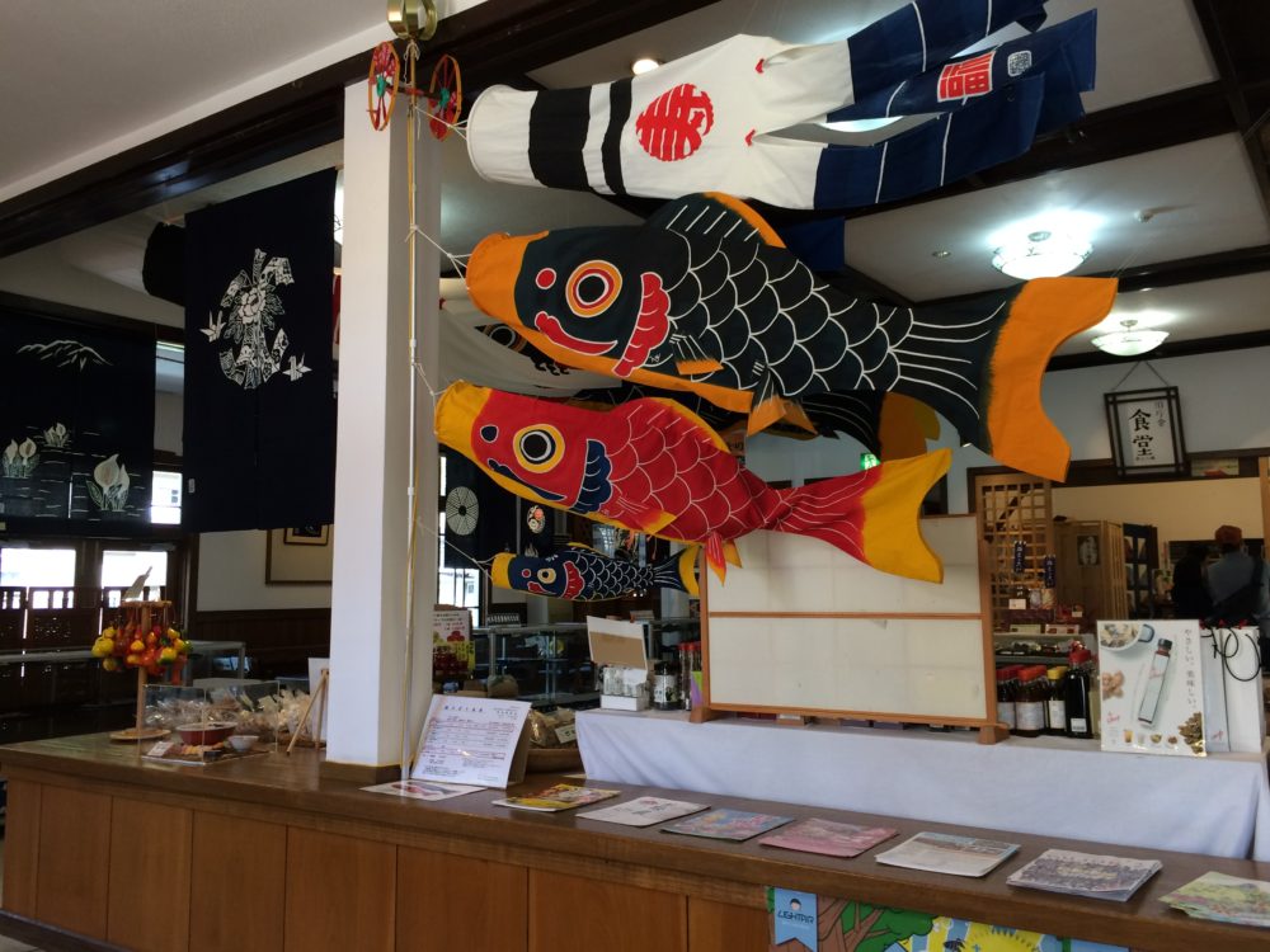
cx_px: 635
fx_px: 1064
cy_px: 476
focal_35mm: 29
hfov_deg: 61.7
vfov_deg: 48.2
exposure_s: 1/40
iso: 40
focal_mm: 4.15
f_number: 2.2
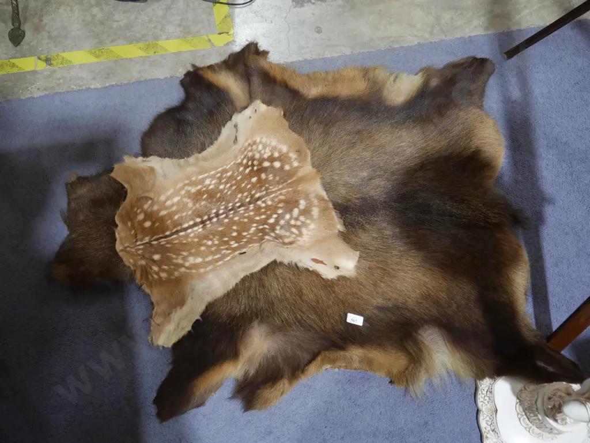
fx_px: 546
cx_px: 295
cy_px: 222
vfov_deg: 44.2
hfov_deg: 56.8
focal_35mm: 32
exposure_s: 1/60
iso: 500
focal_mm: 16
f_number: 3.6
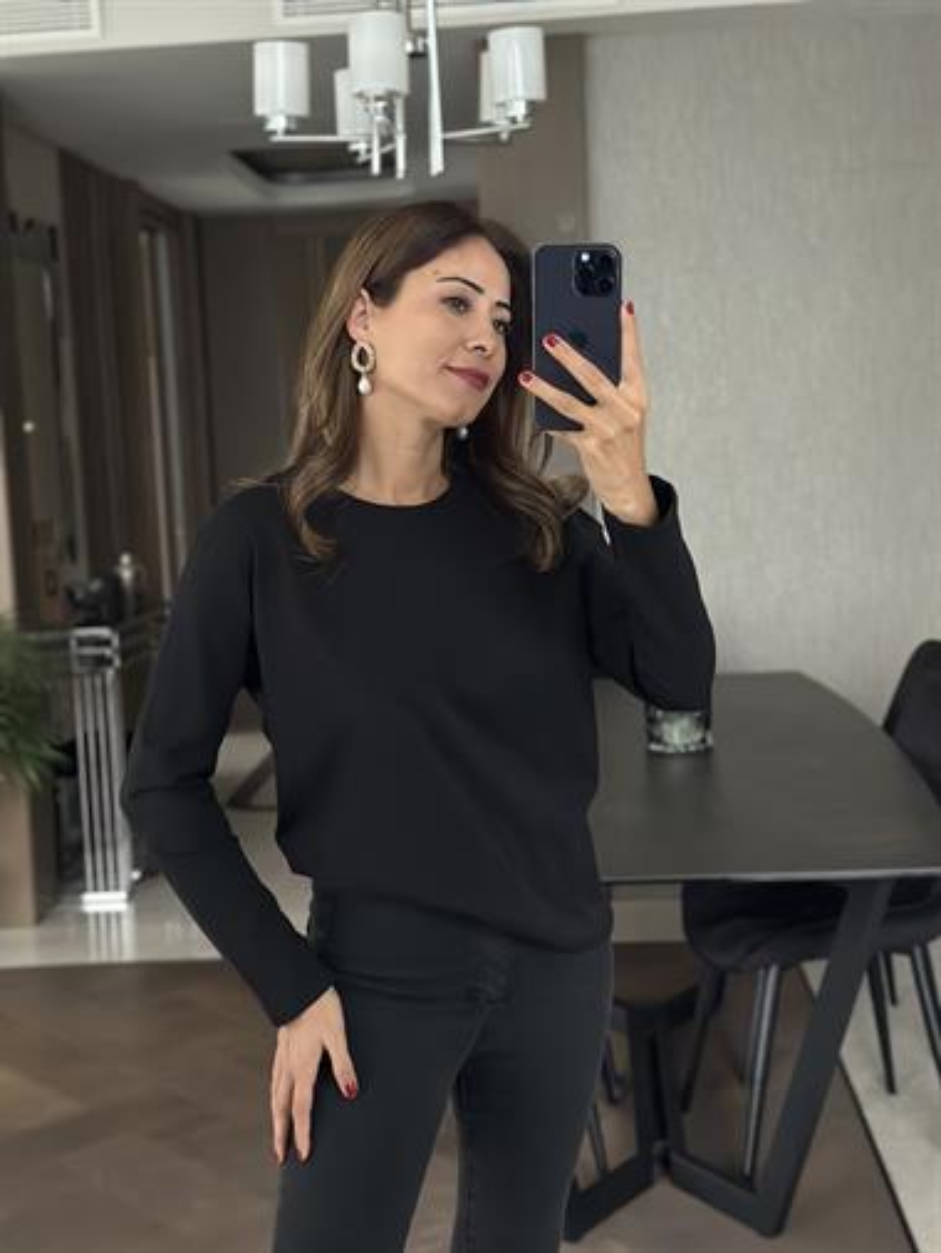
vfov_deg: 39.6
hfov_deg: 30.3
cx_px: 470
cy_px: 626
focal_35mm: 48
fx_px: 1738
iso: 800
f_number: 1.78
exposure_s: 1/38
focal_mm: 6.86
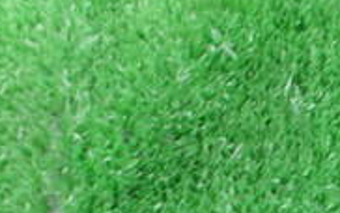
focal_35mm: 97
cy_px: 370
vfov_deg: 12.5
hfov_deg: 19.4
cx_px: 465
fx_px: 899
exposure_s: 1/8
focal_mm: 4.6
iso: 200
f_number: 3.2
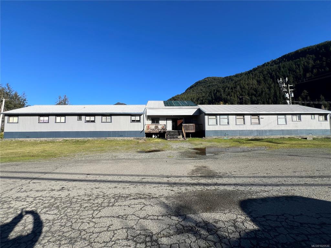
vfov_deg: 89.9
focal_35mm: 13
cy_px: 124
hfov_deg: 106.2
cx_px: 166
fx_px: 124
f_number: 1.8
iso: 32
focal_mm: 1.57
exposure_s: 1/1531
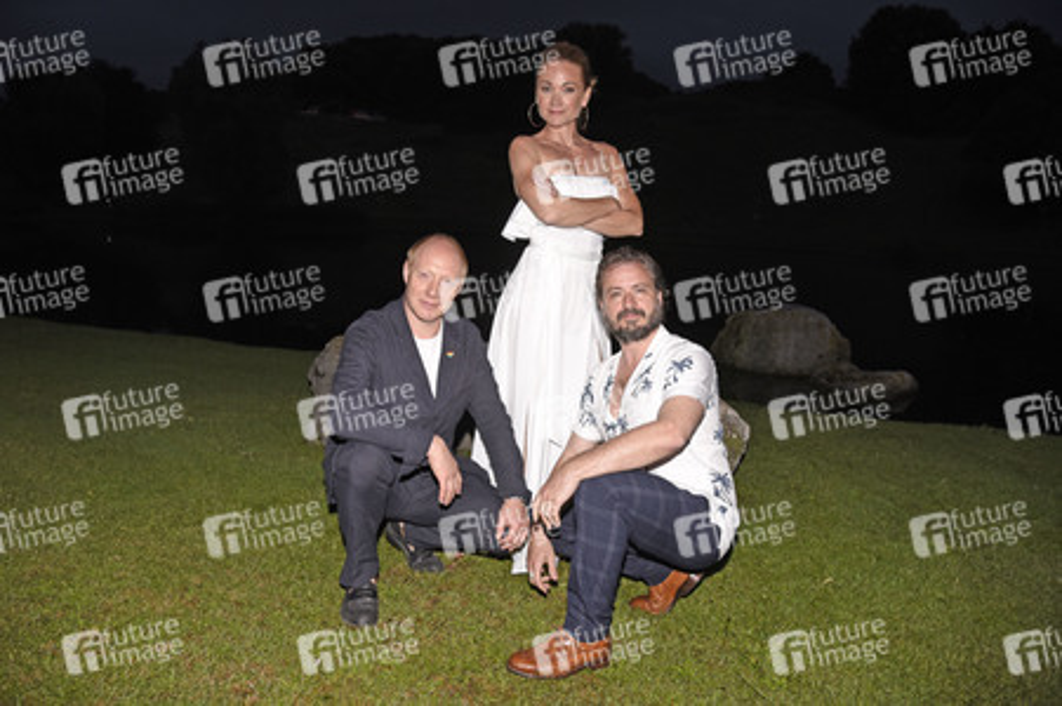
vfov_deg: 53.1
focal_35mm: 24
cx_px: 531
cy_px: 353
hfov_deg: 73.8
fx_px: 707
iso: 640
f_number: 4.5
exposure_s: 1/160
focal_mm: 24
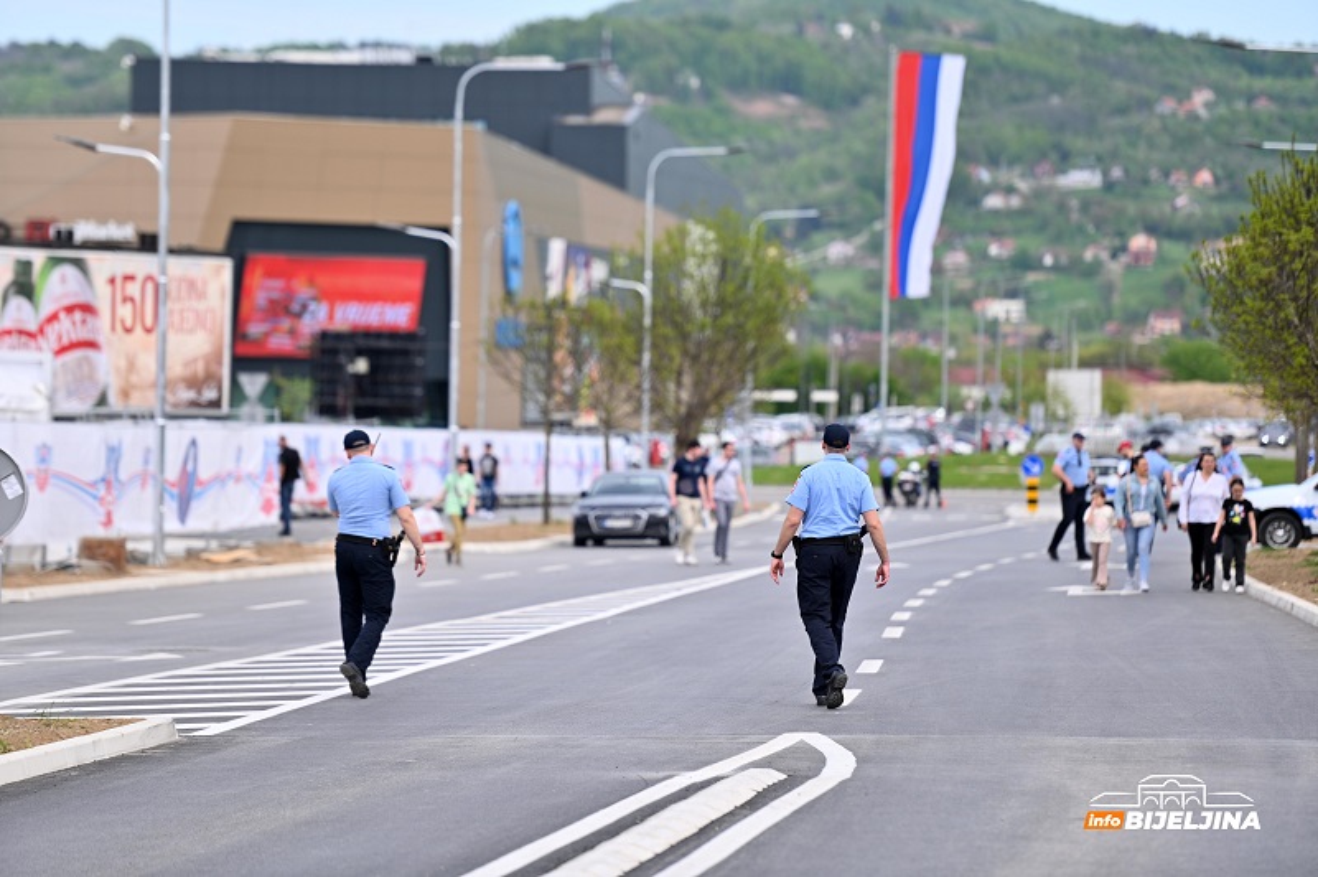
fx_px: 6584
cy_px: 438
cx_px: 659
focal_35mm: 180
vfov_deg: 7.6
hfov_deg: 11.4
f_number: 4
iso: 125
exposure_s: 1/1250
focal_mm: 180
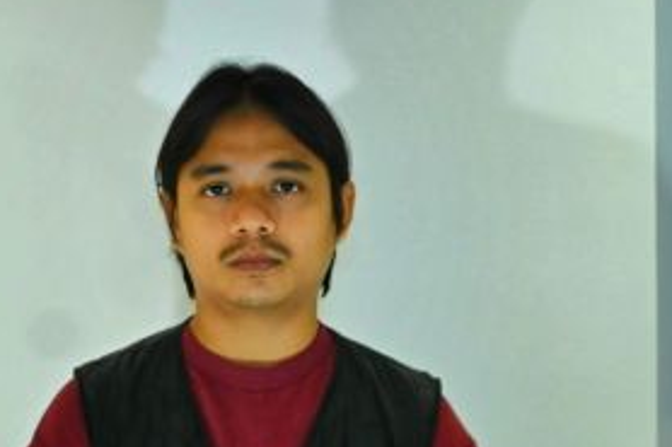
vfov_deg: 12.7
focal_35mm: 107
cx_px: 288
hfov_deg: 19.1
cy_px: 348
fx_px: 1996
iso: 1250
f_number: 4
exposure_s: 1/200
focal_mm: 24
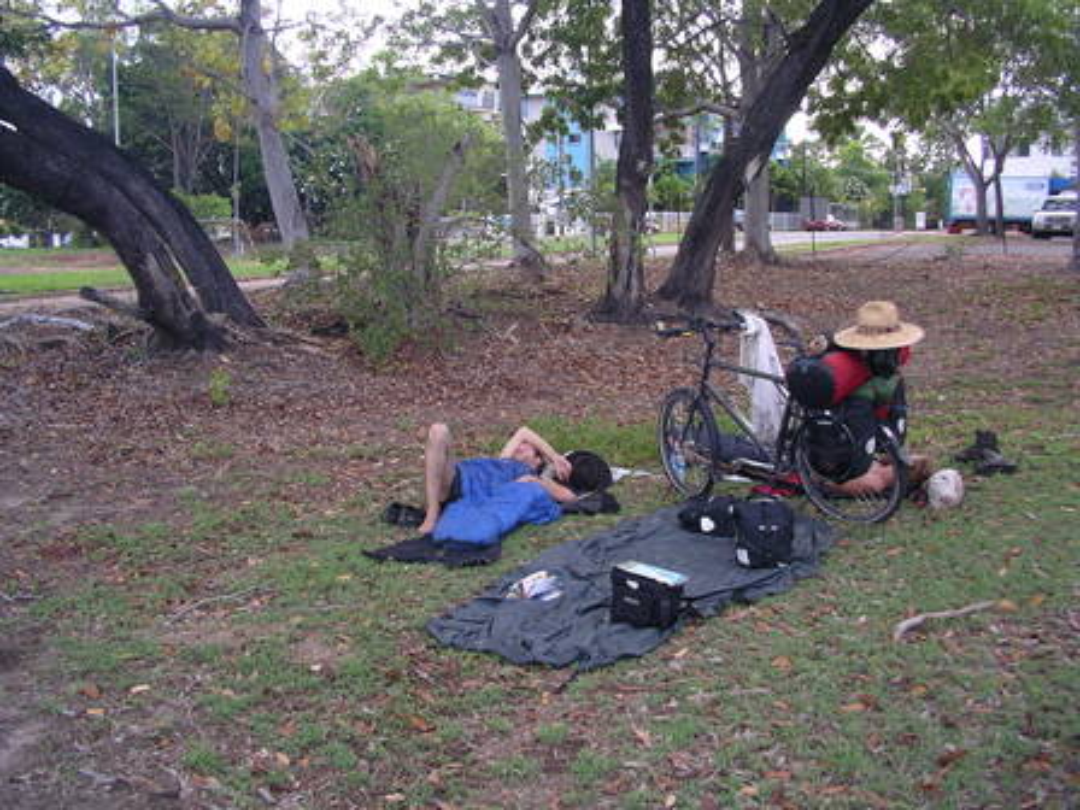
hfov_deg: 50.1
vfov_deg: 38.7
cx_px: 540
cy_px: 405
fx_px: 1154
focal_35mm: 37
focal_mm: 5.7
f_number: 2.8
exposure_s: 1/100
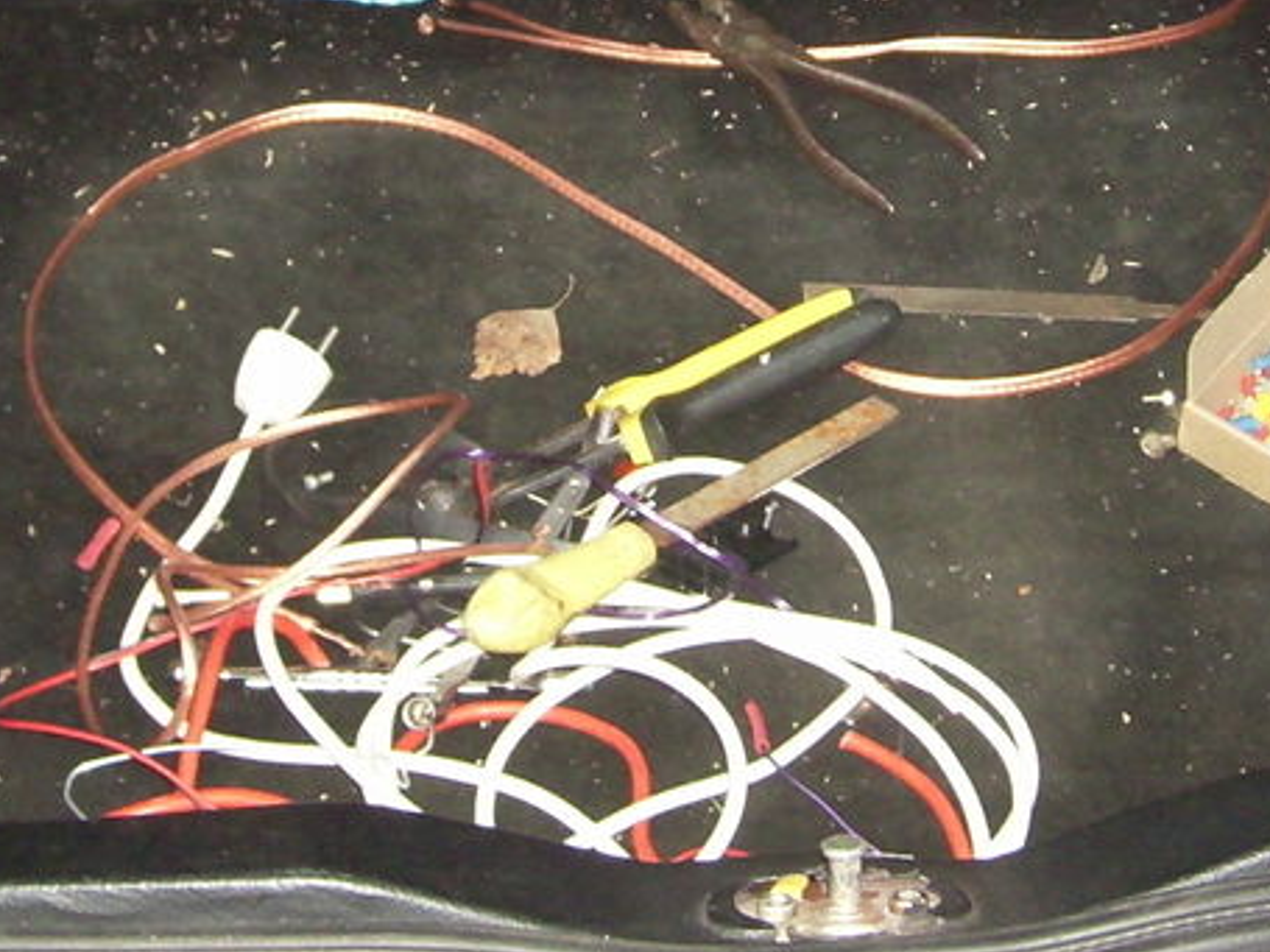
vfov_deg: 16.0
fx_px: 3301
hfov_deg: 21.8
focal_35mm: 90
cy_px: -47
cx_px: 703
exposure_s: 1/30
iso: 200
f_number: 2.9
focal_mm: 5.99
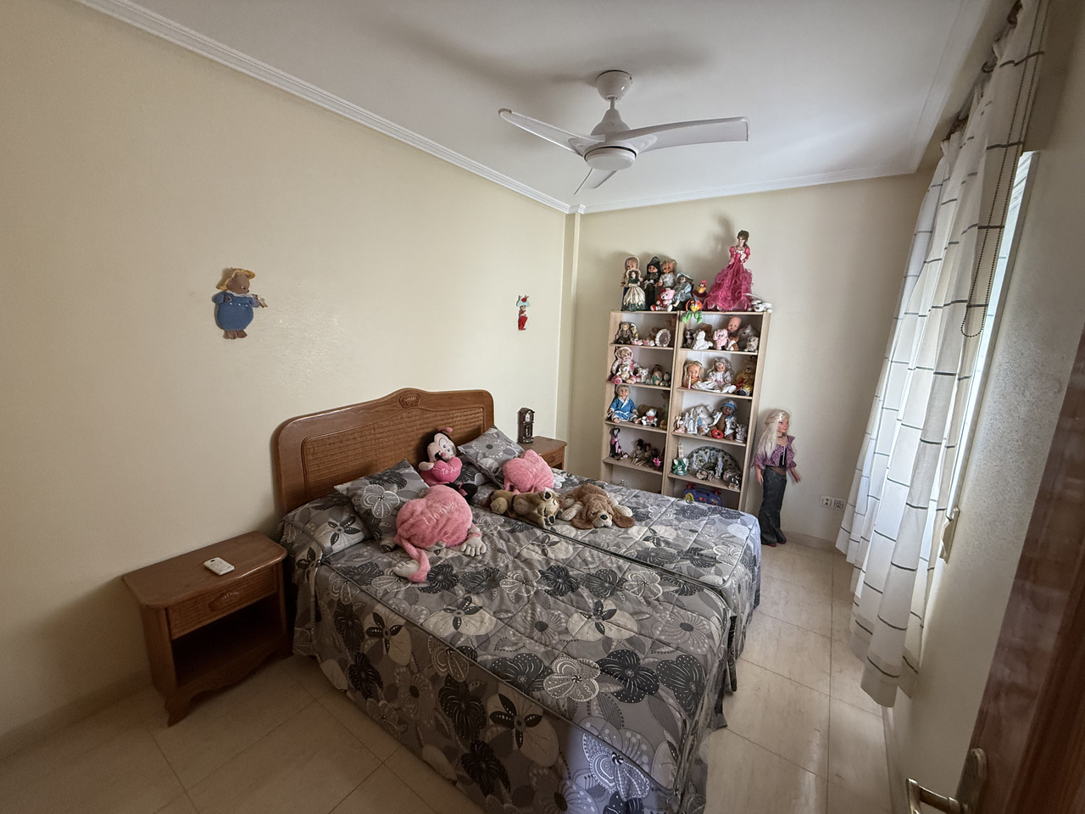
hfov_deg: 102.1
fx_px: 439
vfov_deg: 85.7
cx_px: 542
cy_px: 407
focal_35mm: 14
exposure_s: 1/95
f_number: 2.2
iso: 320
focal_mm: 2.22
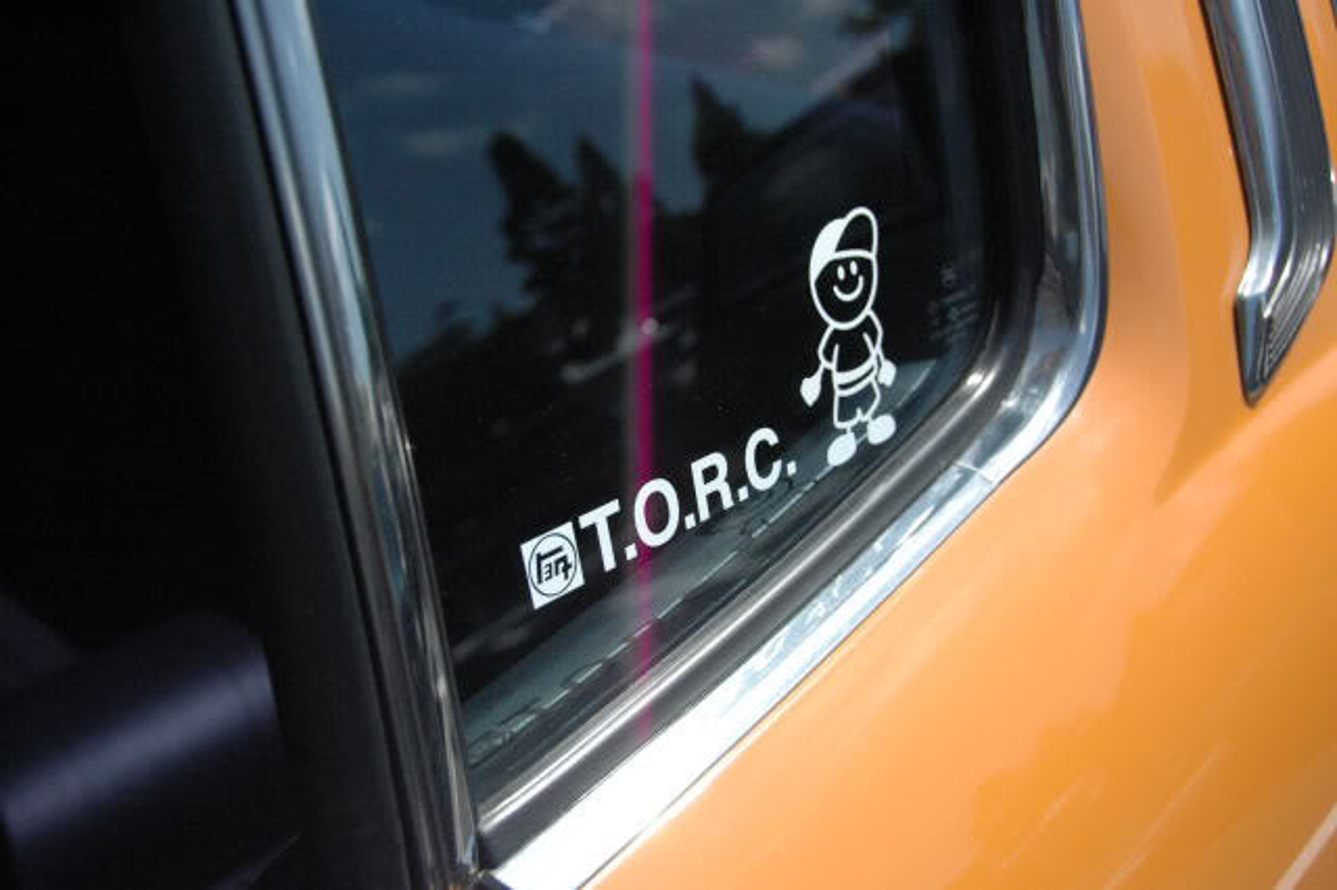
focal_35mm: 42
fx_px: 1559
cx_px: 668
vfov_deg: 31.9
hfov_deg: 46.4
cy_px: 445
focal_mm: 28
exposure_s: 1/5000
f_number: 4.5
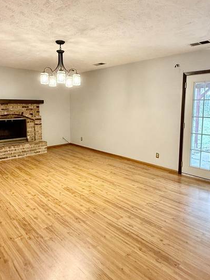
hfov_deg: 54.8
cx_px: 102
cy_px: 128
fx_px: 202
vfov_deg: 69.3
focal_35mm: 25
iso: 500
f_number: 2.2
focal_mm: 2.22
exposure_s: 1/120
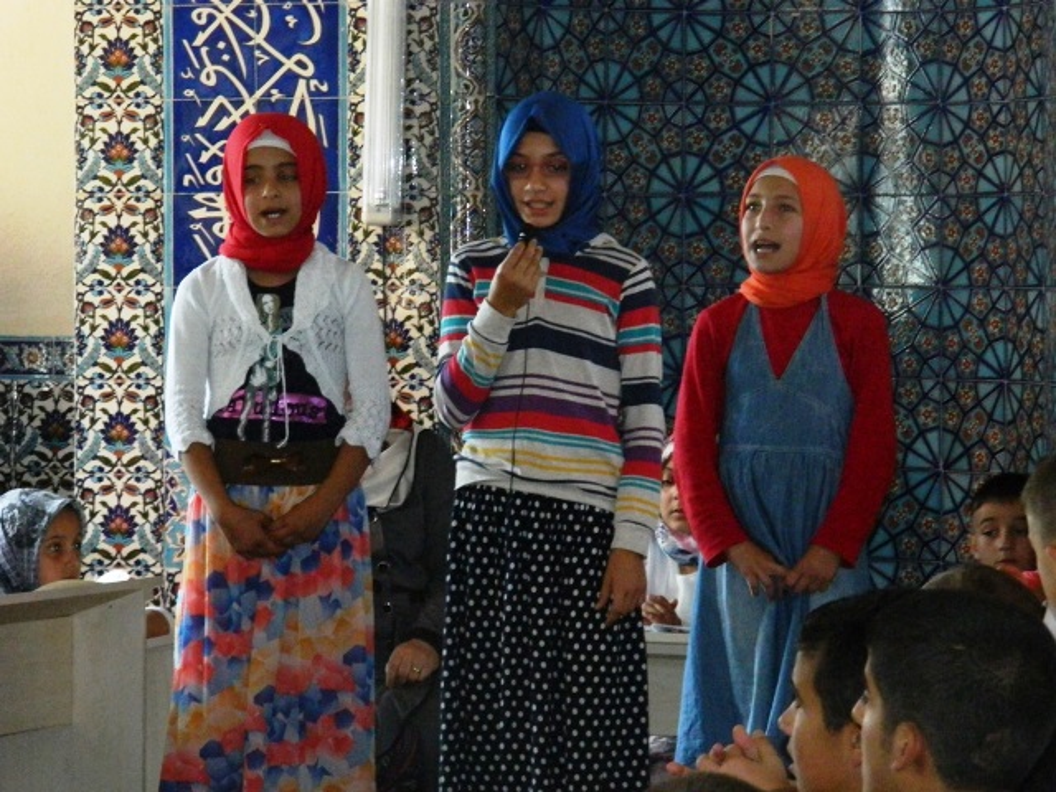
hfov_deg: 11.2
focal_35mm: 177
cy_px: 396
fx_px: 5400
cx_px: 528
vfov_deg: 8.4
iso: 800
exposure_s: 1/80
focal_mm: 31.8
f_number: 5.1
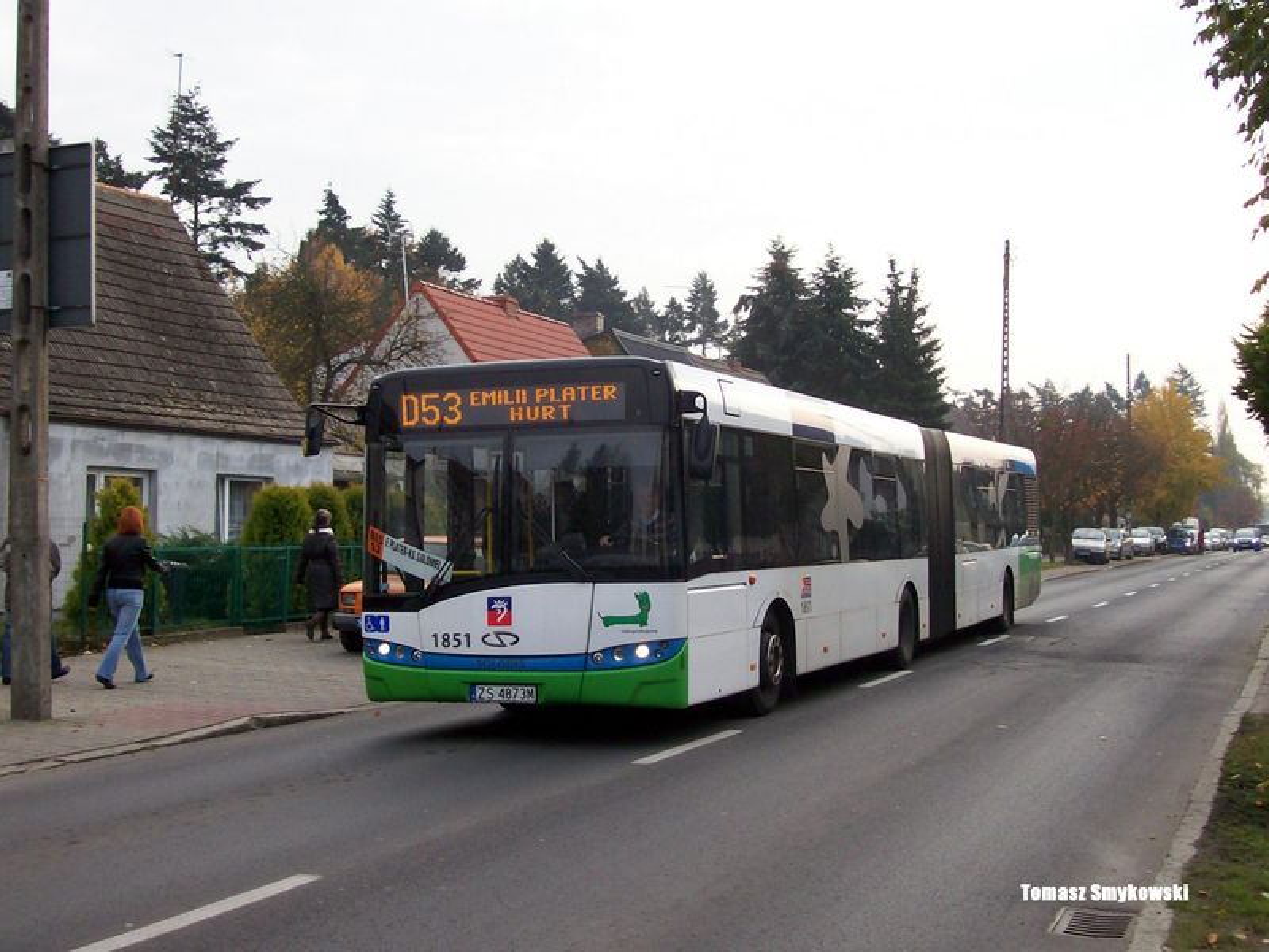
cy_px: 476
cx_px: 634
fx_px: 1650
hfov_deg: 42.1
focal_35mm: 45
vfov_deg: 32.2
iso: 80
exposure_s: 1/514
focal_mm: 7.6
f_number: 3
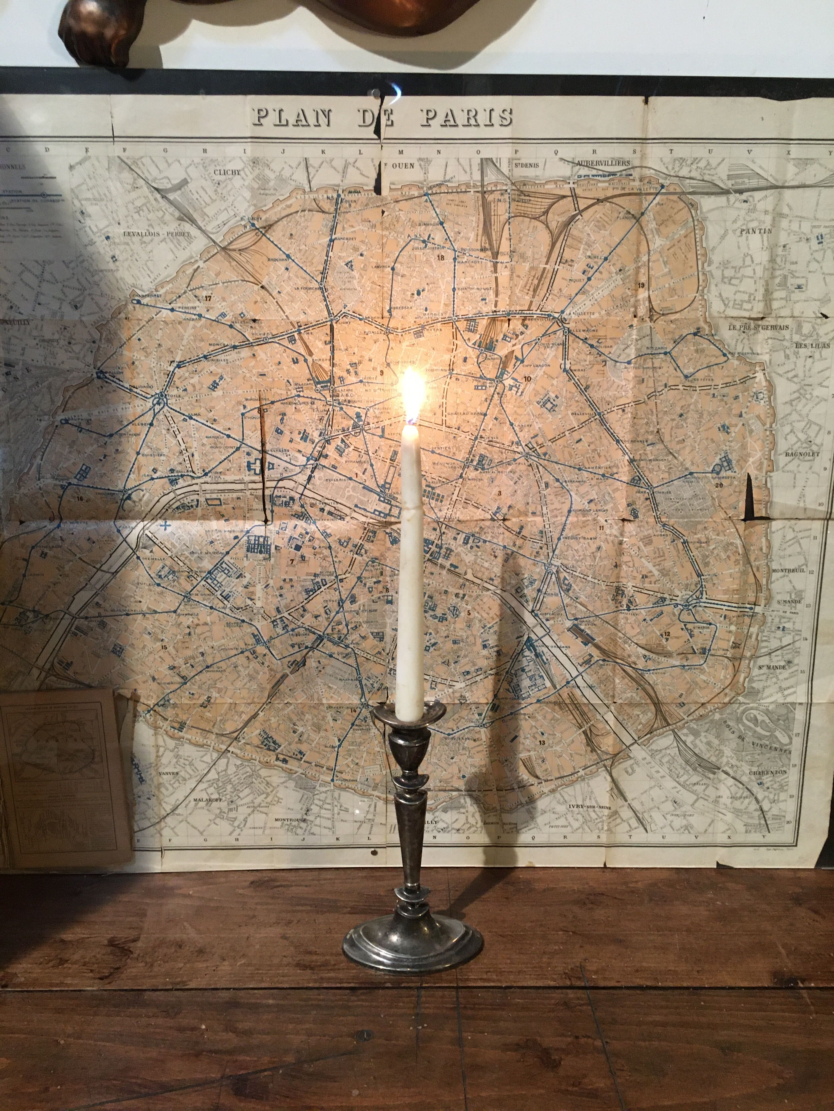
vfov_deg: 61.7
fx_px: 932
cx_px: 417
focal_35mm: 29
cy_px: 556
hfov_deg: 48.2
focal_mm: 4.15
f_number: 2.2
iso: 200
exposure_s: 1/20
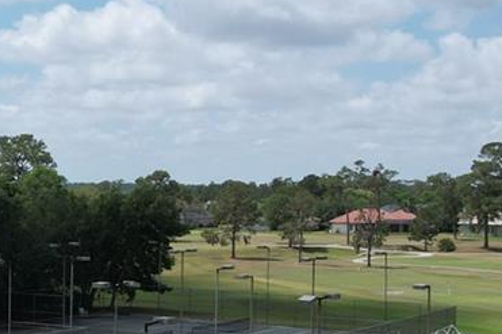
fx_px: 1324
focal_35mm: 95
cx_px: -41
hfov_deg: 20.5
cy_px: 204
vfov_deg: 14.4
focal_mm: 8.38
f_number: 2.8
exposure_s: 1/3200
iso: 120
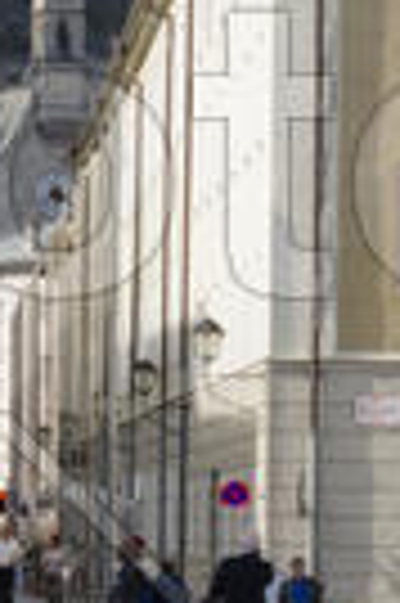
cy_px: 184
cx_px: -236
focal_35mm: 338
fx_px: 5648
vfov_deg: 6.1
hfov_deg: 4.0
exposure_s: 1/250
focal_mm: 52
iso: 100
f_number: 8
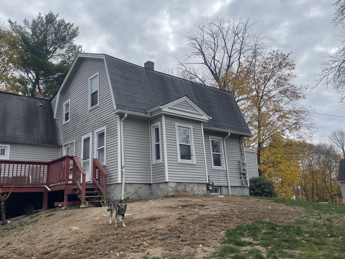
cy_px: 117
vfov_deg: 46.7
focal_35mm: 30
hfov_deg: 59.6
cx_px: 145
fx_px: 299
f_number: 1.6
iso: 32
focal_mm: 5.1
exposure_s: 1/3086
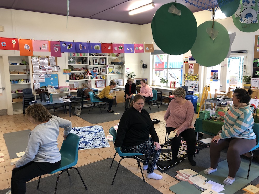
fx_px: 209
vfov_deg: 49.7
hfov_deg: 63.4
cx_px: 130
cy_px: 97
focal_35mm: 28
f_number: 1.8
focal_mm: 3.99
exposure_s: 1/17
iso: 50
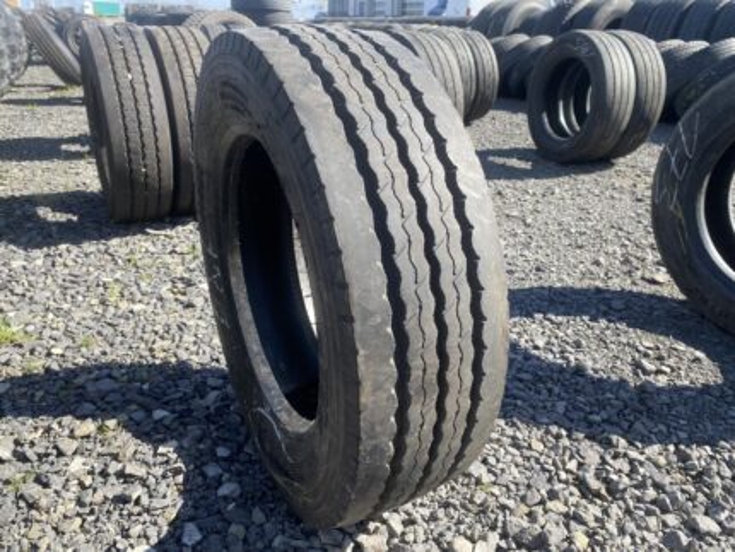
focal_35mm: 26
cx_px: 368
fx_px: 552
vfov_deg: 53.1
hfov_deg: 67.3
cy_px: 276
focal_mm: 4.25
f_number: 1.8
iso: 32
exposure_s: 1/793
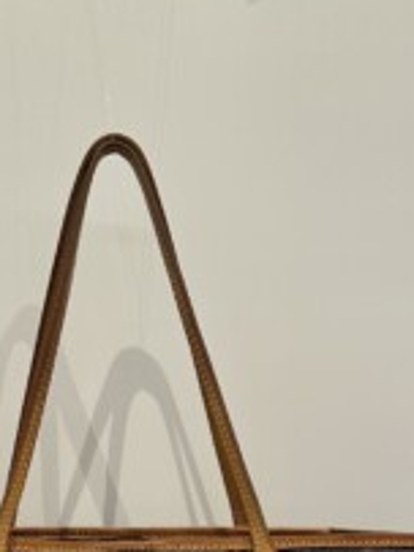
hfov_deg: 27.8
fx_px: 830
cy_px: 590
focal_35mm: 52
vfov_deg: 32.8
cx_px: 133
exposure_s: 1/50
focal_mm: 6.86
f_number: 1.78
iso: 160
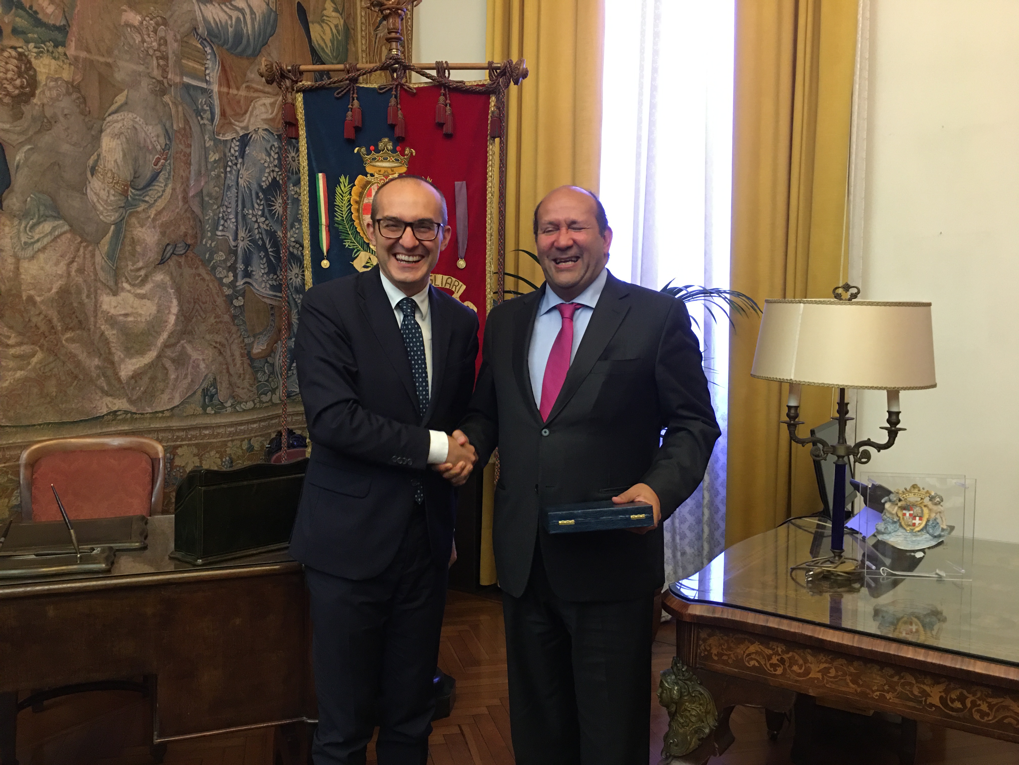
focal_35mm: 29
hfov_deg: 61.7
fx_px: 854
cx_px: 510
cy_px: 382
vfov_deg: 48.2
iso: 125
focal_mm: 4.15
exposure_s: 1/17
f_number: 2.2
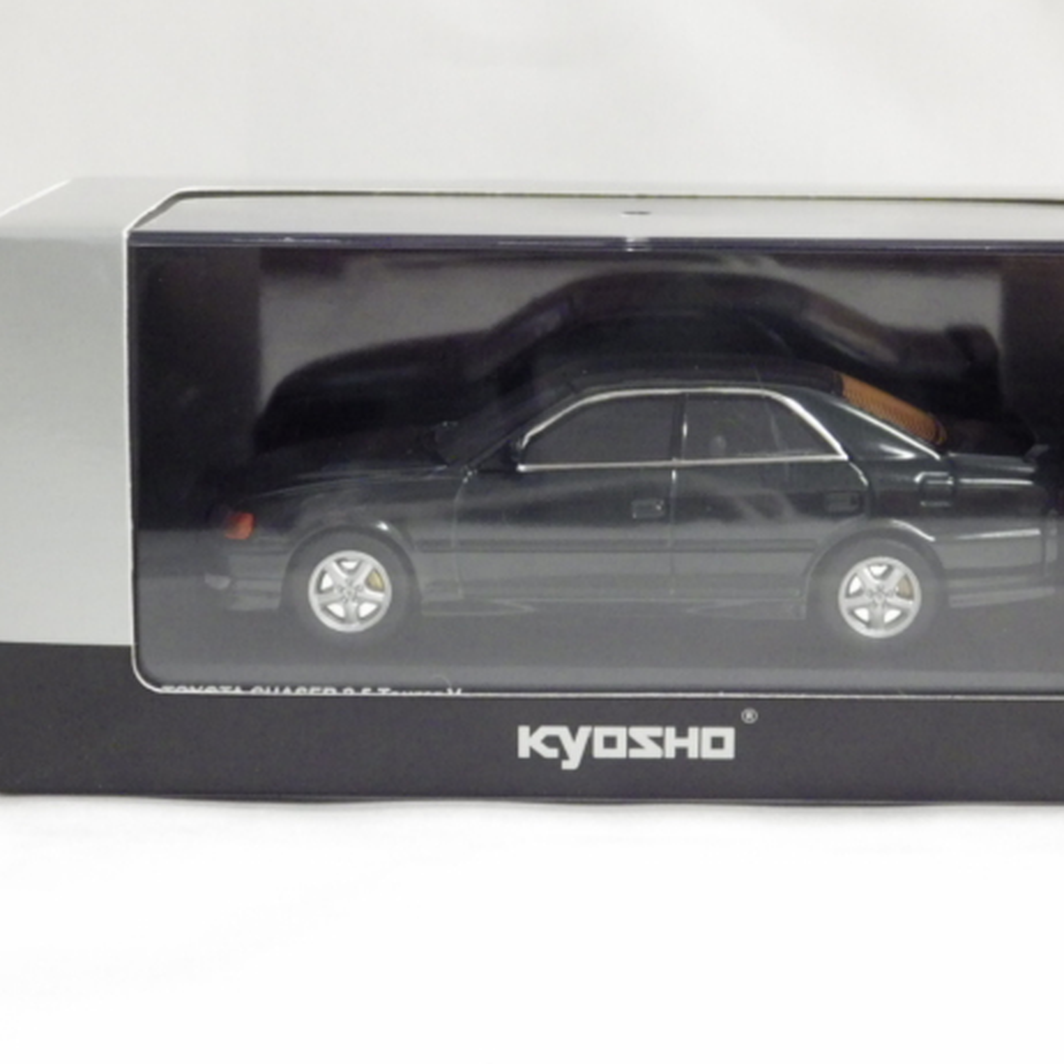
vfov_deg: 19.9
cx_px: 590
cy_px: 532
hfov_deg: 19.9
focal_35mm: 87
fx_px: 3025
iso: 800
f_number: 4.2
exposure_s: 1/30
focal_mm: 12.8
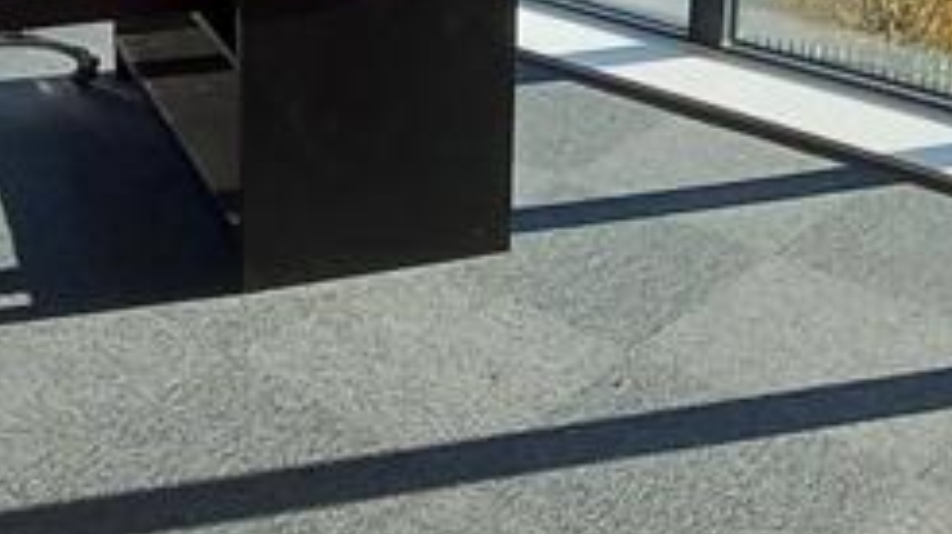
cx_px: 306
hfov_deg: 35.1
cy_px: -178
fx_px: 1488
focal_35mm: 59
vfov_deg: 18.7
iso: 50
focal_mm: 1.13
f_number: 2.2
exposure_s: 1/239
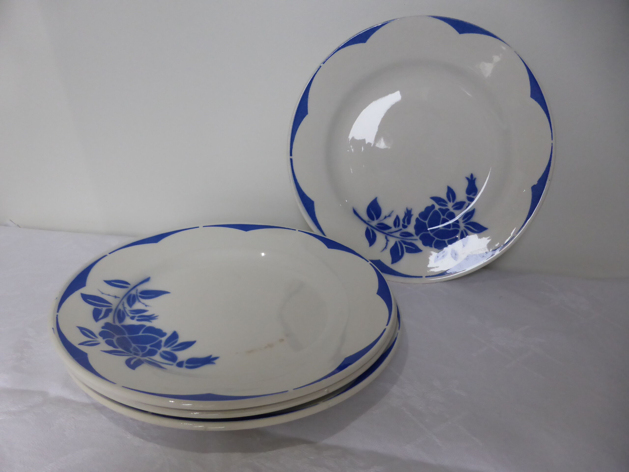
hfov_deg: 69.4
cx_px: 314
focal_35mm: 25
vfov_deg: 54.9
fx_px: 454
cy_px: 236
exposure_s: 1/60
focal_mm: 4.3
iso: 320
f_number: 3.3
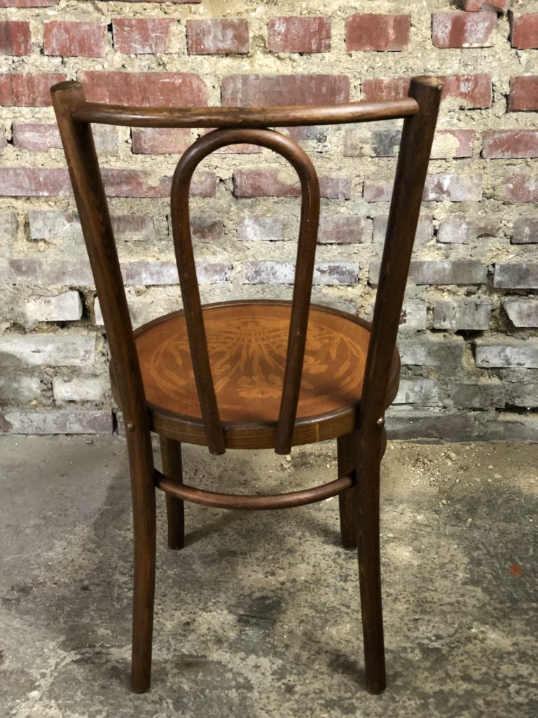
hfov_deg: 28.0
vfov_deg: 36.8
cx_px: 269
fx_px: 1078
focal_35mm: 52
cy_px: 359
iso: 160
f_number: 2.4
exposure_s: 1/25
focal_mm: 6
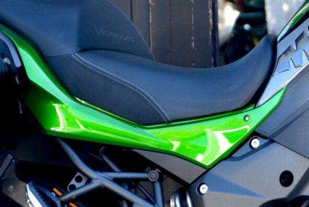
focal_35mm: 302
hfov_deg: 6.8
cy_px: 120
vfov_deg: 4.6
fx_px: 2593
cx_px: 313
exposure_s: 1/60
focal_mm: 70
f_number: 2.8
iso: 100
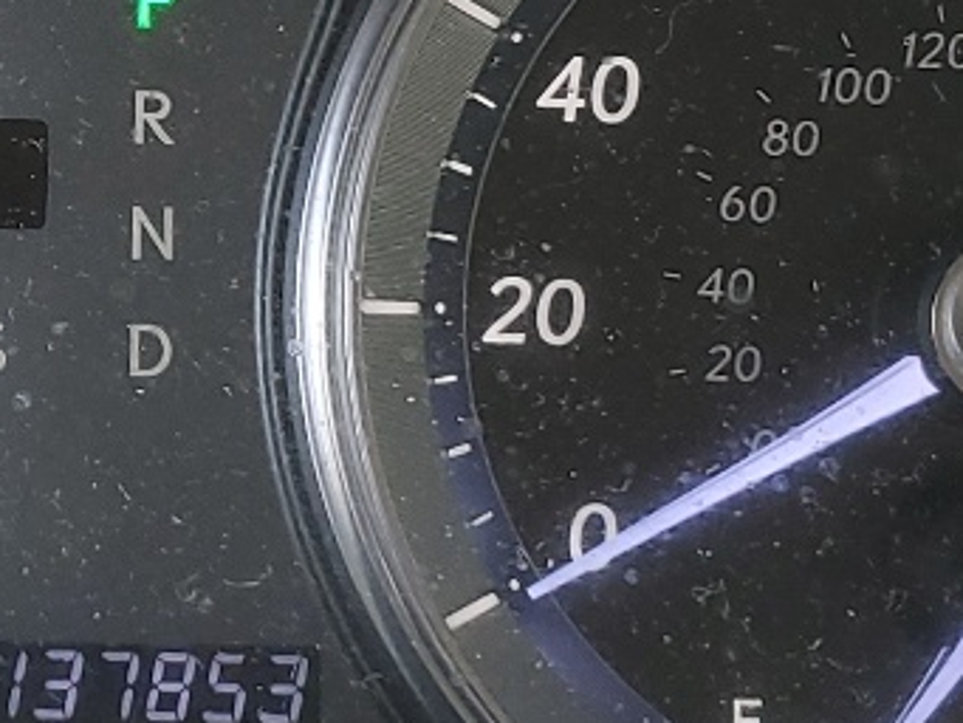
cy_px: 172
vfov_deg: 12.1
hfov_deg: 15.8
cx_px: -37
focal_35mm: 122
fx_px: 3395
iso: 67
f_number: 1.5
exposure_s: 1/120
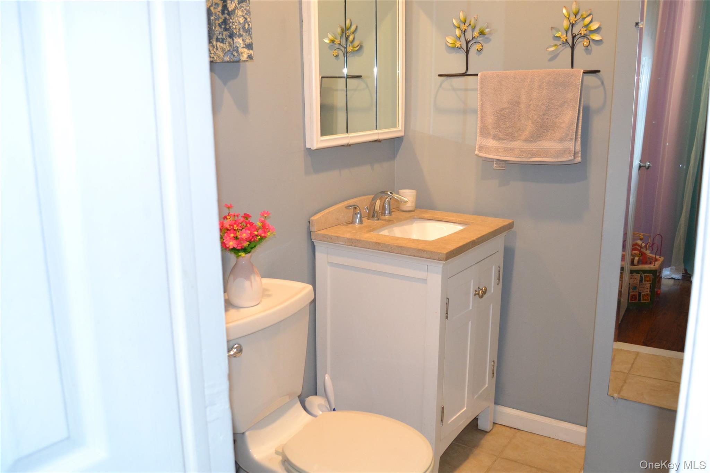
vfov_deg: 40.0
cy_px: 236
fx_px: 651
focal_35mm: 33
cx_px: 355
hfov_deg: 57.2
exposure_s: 1/60
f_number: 3.8
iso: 1100
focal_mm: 22
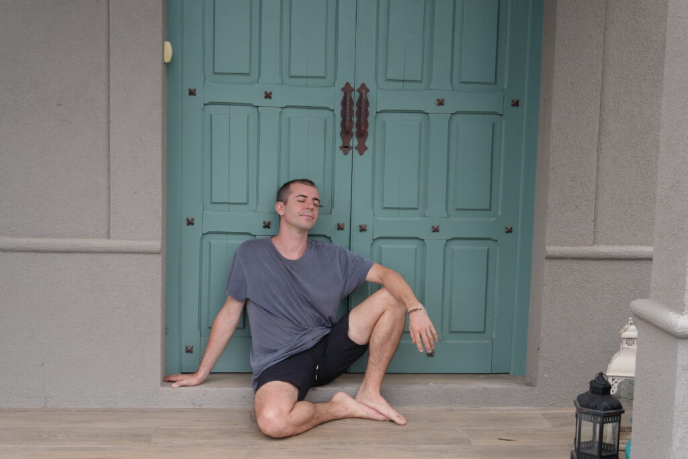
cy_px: 230
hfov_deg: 41.1
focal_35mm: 48
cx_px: 344
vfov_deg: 28.1
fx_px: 917
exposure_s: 1/200
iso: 100
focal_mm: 32
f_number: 5
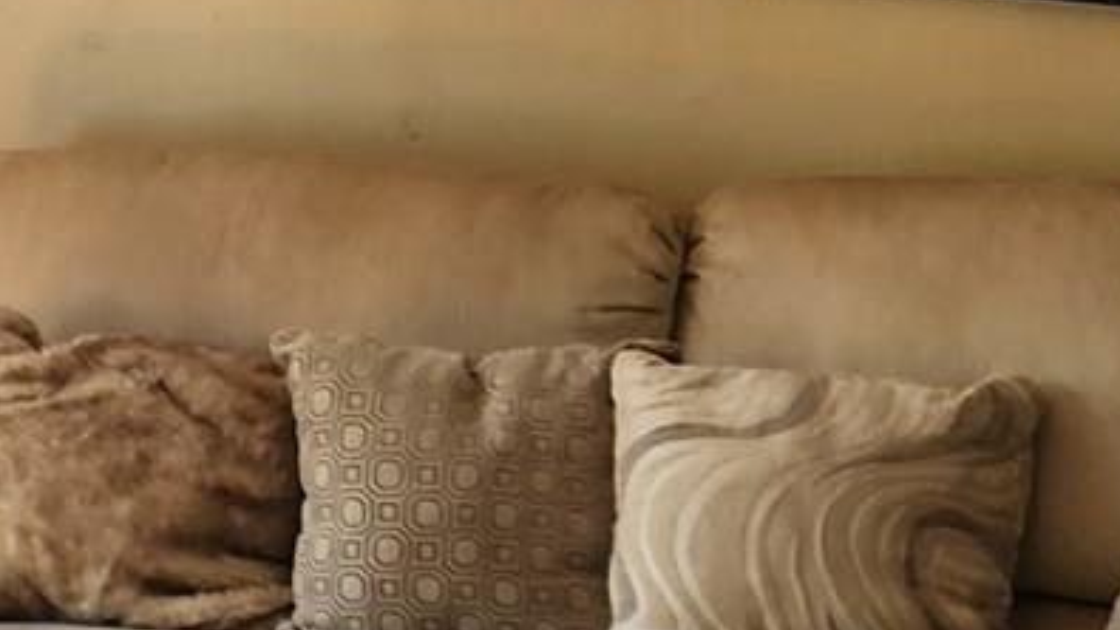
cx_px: -570
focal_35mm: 130
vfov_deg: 9.3
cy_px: 414
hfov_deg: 15.2
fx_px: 3860
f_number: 1.8
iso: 100
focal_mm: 5.4
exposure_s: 1/180
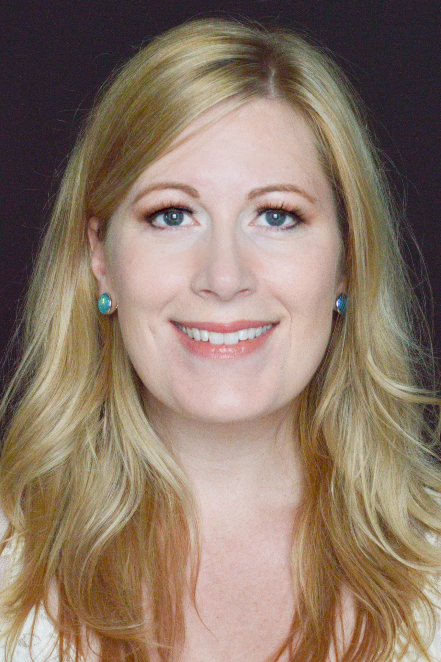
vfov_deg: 24.6
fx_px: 1518
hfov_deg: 16.5
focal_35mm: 82
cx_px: 220
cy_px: 331
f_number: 5.6
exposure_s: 1/15
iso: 450
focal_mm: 55
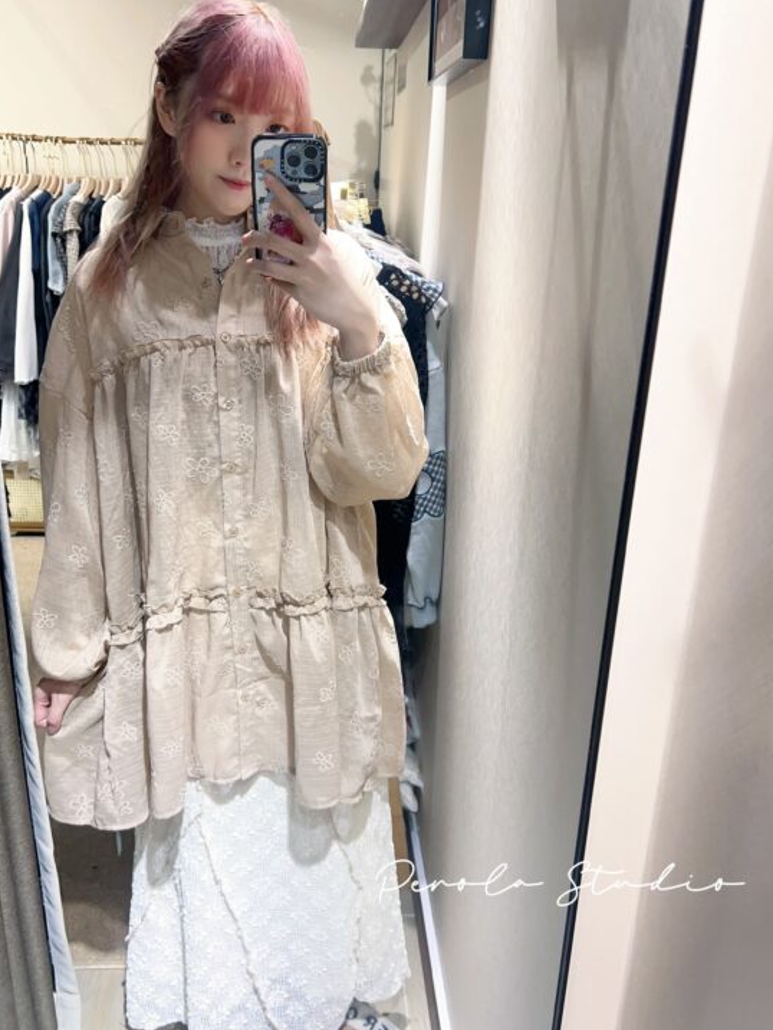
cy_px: 481
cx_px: 356
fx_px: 863
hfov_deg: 48.2
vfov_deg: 61.6
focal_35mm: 29
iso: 125
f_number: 1.5
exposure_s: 1/50
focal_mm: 5.7
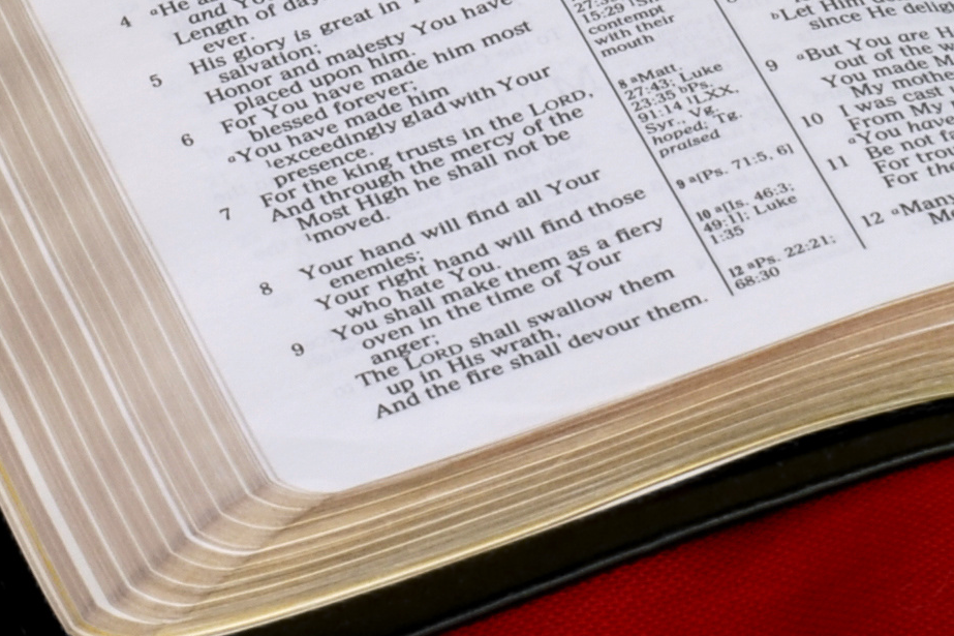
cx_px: 542
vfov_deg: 3.1
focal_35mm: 441
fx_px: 11684
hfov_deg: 4.7
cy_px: -449
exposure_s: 1/4
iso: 100
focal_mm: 70
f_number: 16
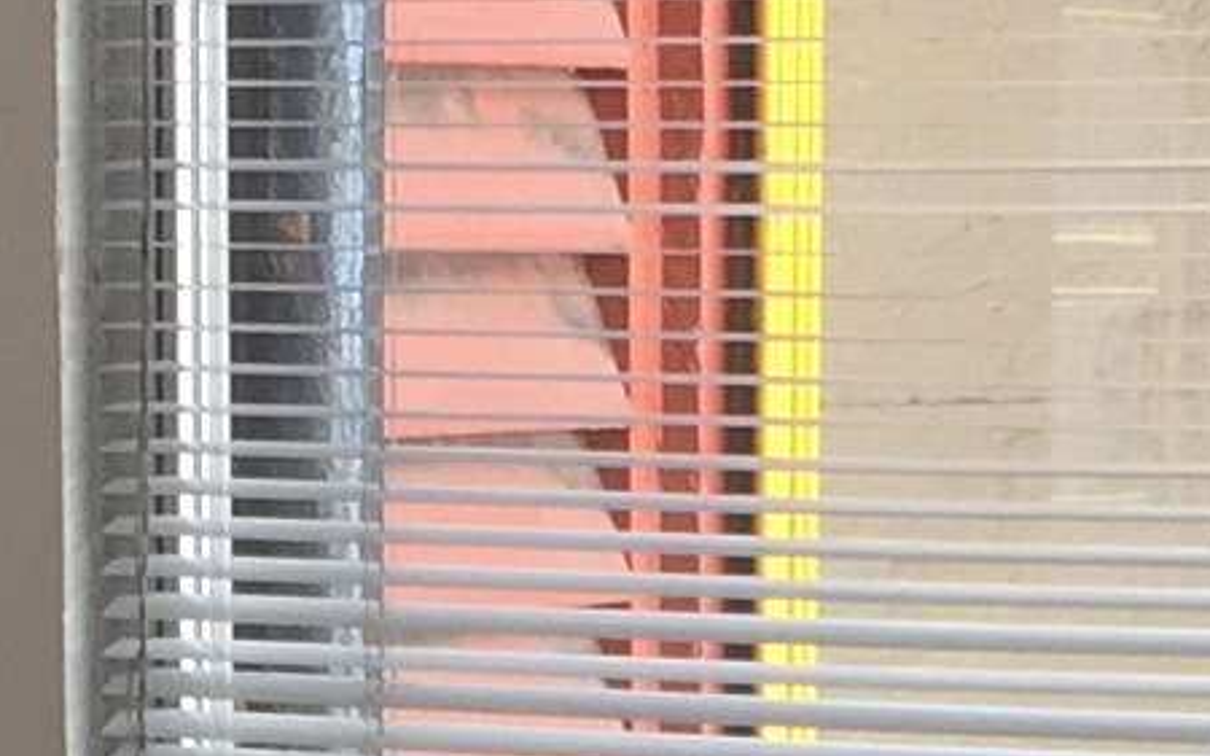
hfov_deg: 9.4
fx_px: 7352
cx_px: 750
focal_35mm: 223
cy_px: 1394
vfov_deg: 5.8
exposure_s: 1/60
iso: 40
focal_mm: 4.15
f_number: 2.2
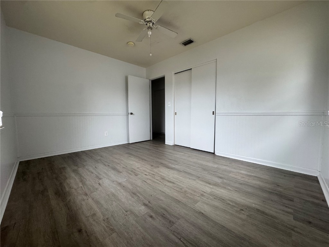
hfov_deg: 102.1
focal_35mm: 14
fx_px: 133
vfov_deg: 85.7
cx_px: 164
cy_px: 124
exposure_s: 1/99
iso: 250
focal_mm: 2.22
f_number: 2.2
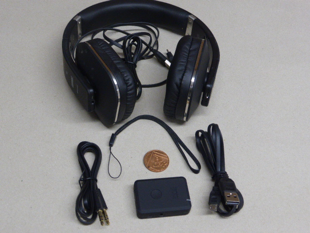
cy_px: 116
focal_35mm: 46
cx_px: 155
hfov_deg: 41.2
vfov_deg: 31.5
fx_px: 412
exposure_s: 1/30
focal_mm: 7.9
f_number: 4.1
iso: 400
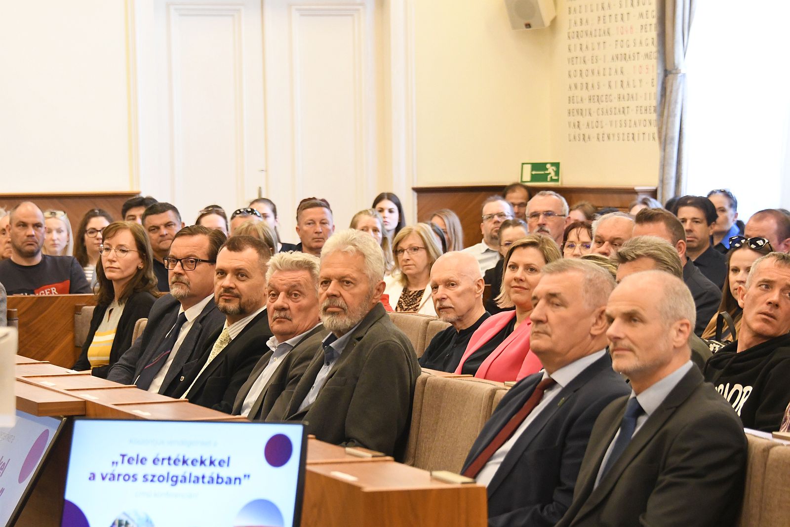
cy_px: 264
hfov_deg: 13.7
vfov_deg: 9.2
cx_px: 395
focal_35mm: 150
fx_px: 3292
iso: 5000
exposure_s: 1/160
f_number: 5.3
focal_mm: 100
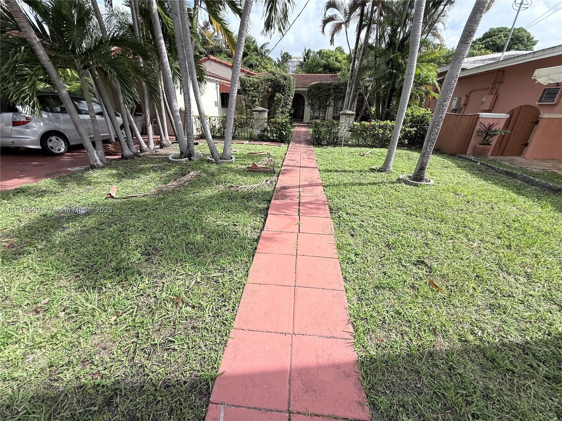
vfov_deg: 85.7
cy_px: 210
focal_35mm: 14
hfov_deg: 102.1
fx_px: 227
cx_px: 281
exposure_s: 1/1848
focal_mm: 2.22
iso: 50
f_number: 2.2
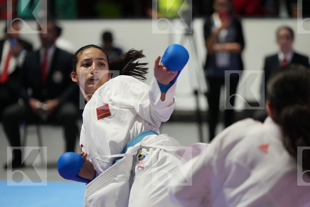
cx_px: 172
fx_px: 1584
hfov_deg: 11.2
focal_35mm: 184
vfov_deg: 7.5
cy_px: 90
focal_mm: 148
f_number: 2.8
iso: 8000
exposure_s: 1/800
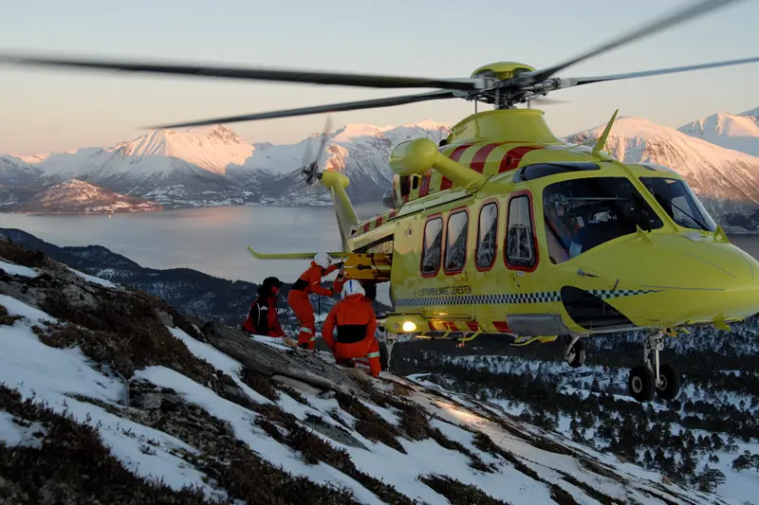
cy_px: 252
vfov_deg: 31.9
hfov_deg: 46.4
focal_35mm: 42
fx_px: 885
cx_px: 380
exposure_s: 1/250
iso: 640
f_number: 6.3
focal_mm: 28
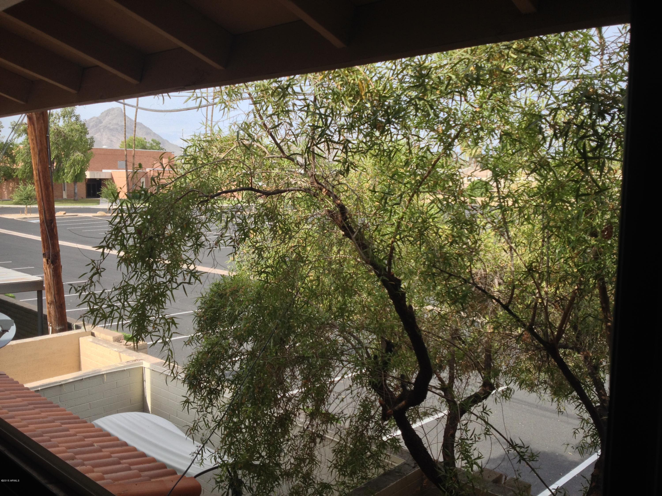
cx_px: 331
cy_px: 248
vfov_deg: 40.7
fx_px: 669
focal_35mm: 35
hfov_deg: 52.6
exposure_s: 1/563
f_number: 2.4
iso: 50
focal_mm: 4.28
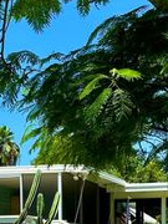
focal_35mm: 89
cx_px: 58
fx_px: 576
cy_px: 258
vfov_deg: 20.7
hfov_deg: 16.6
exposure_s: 1/3155
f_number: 1.78
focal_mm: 6.86
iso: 80
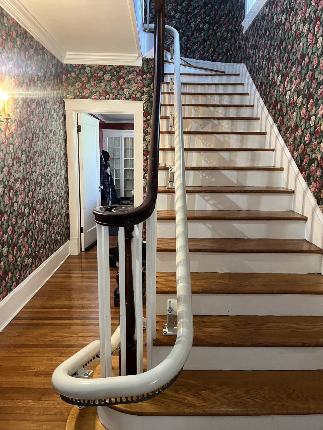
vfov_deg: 67.3
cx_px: 162
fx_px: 323
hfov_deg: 53.1
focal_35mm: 26
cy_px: 215
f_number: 1.6
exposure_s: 1/60
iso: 400
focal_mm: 5.1
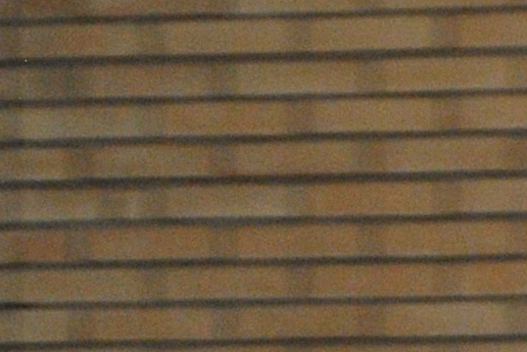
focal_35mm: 1148
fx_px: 16819
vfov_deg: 1.2
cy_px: 877
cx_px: 144
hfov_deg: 1.8
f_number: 5.6
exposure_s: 1/200
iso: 800
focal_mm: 102
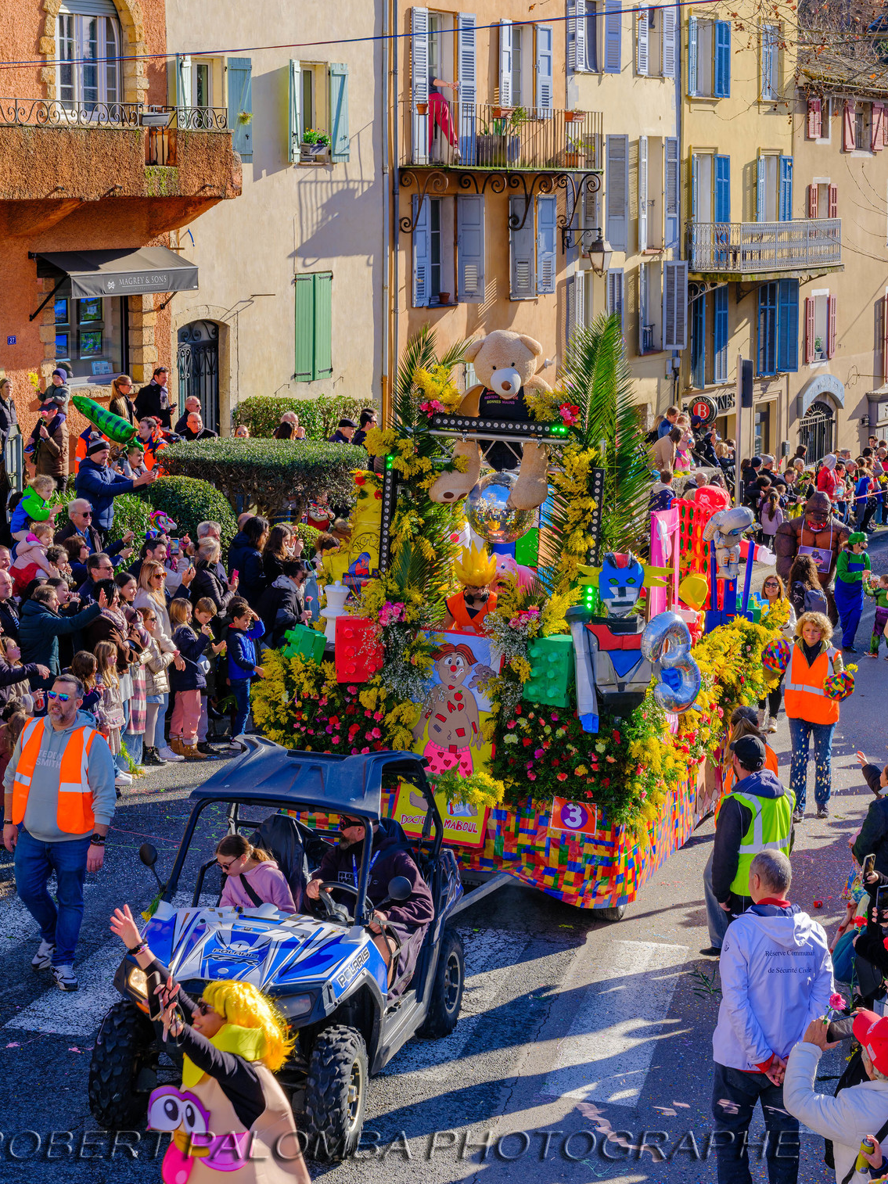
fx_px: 2121
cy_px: 573
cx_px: 352
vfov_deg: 31.2
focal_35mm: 62
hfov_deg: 23.6
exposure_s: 1/125
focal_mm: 55
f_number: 11
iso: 320
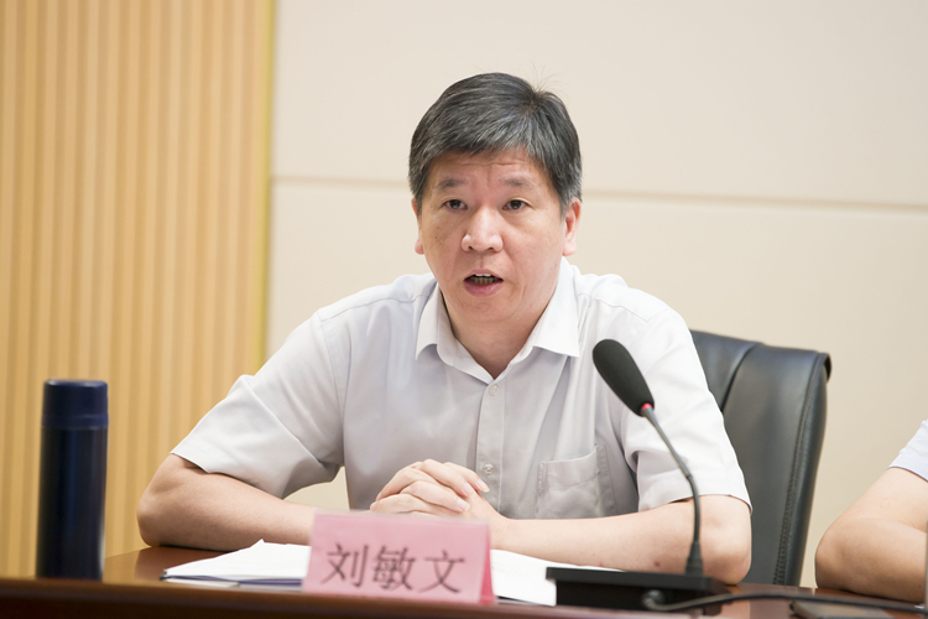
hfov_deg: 11.4
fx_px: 4640
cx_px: 464
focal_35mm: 180
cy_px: 310
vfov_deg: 7.6
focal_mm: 180
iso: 800
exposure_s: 1/320
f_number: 3.2
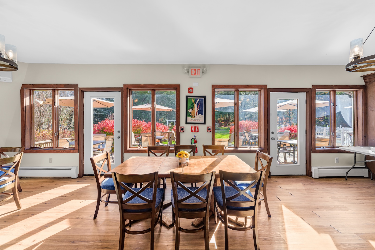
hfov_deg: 104.2
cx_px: 188
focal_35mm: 14
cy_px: 125
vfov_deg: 81.2
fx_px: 146
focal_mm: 14
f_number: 9
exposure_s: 1/15
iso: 250
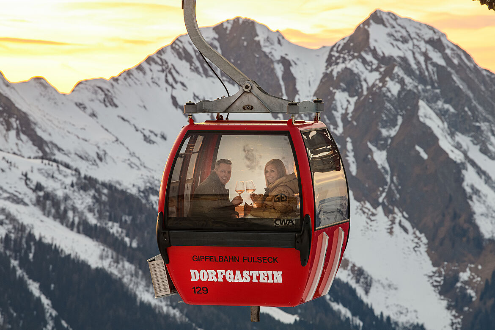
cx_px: 248
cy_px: 165
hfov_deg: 9.5
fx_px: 2969
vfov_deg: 6.4
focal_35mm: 216
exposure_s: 1/15
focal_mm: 180
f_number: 8
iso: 400
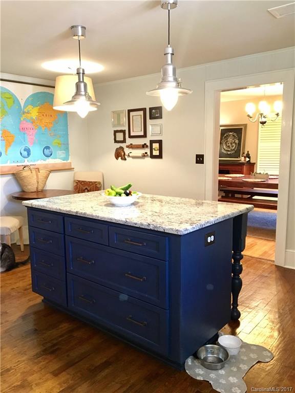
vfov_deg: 61.7
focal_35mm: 29
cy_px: 196
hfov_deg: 48.2
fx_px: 330
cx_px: 148
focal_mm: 4.15
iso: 200
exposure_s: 1/15
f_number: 2.2
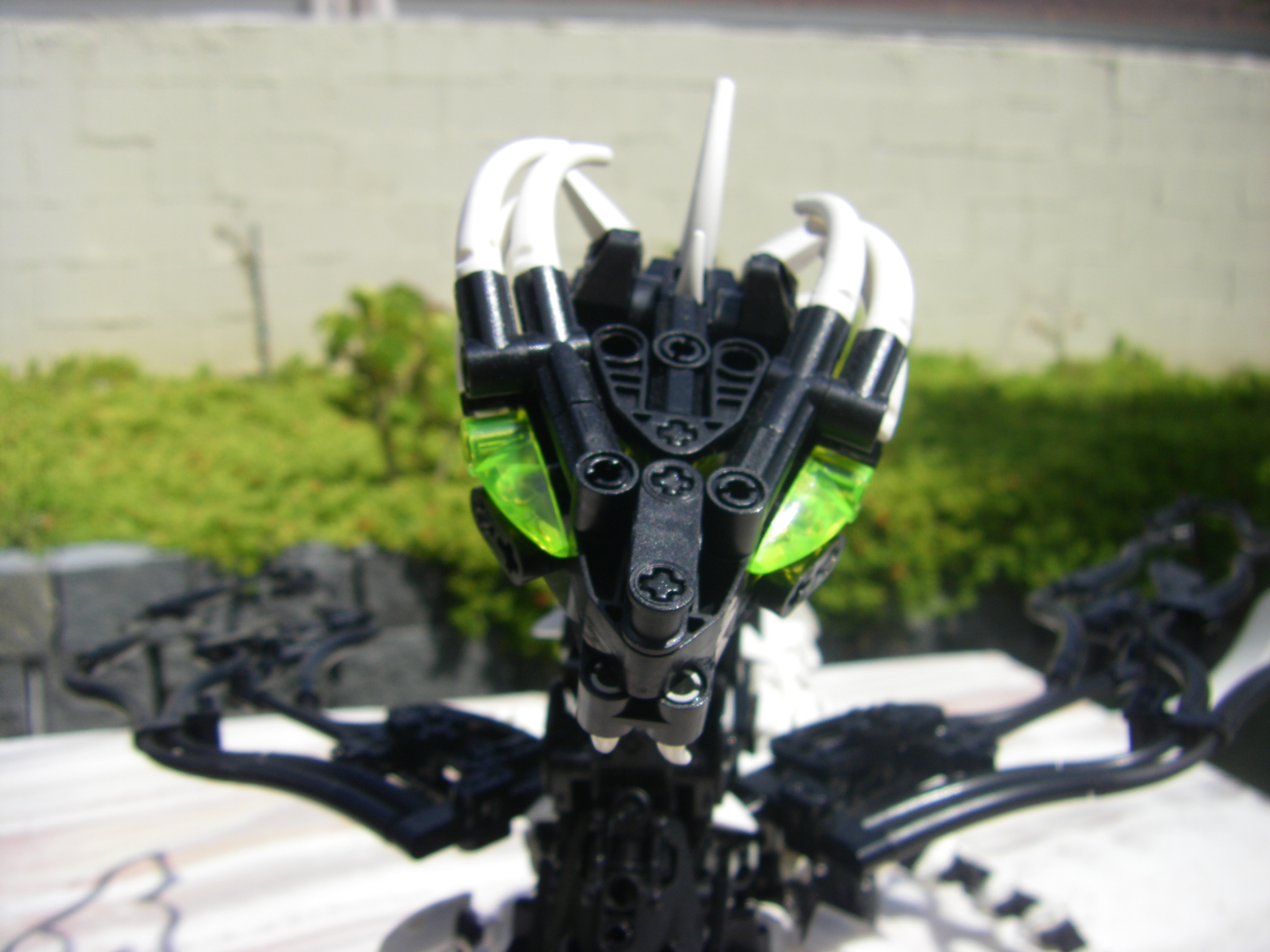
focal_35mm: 38
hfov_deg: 49.0
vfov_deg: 37.7
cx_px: 635
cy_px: 476
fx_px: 1394
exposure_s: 1/250
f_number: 7
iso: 64
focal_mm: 6.3
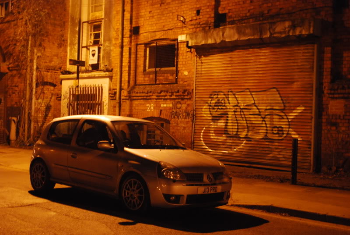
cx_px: 175
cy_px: 118
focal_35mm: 51
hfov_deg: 38.8
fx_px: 497
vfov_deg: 26.6
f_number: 5
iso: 1600
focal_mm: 34
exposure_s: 1/1.3
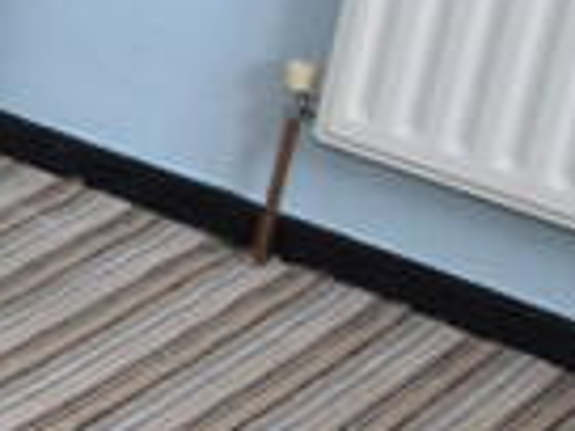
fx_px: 1811
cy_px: -163
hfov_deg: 11.2
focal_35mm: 109
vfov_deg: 13.0
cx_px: -1154
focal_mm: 10
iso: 400
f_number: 4.5
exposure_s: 1/80
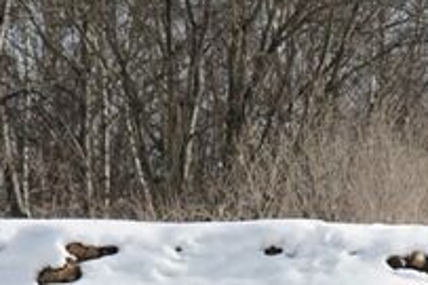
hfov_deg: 11.3
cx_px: 627
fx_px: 2079
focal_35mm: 175
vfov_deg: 7.7
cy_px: 429
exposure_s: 1/400
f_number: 8
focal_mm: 37
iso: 125
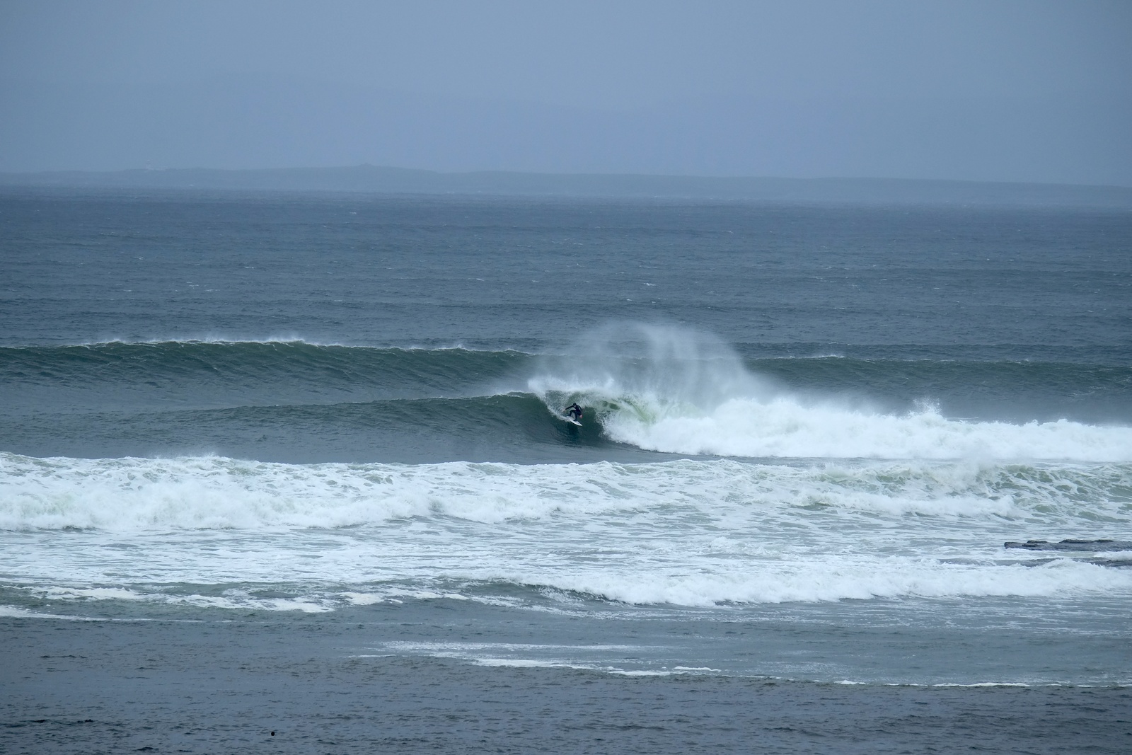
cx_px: 566
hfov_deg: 6.0
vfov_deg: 4.0
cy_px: 378
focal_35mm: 345
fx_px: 10849
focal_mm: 230
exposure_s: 1/500
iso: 400
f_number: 8
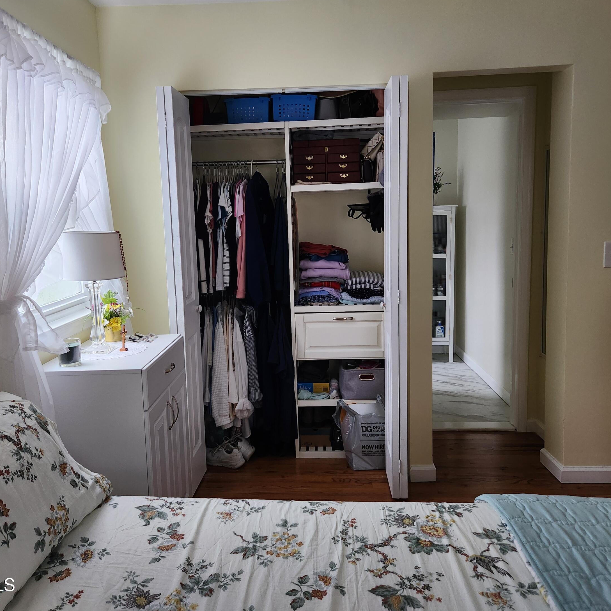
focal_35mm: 28
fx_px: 559
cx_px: 288
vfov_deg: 57.3
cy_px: 298
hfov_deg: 57.3
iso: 320
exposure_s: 1/120
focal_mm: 5.4
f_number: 1.8
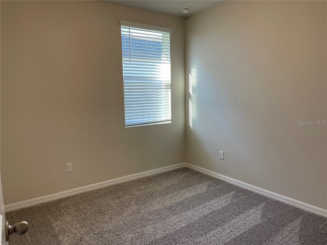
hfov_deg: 67.3
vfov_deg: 53.1
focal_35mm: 26
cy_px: 122
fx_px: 246
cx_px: 164
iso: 80
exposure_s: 1/120
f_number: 1.6
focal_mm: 4.2
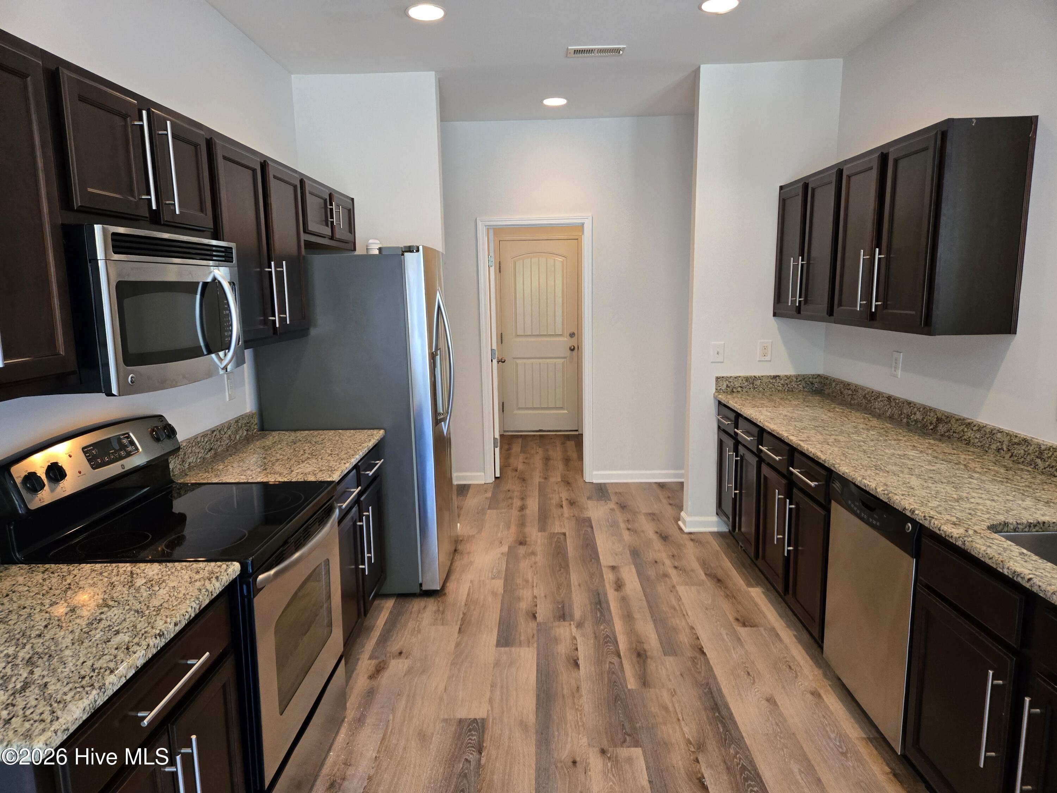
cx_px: 528
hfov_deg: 73.9
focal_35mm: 23
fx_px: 702
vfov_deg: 58.9
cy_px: 396
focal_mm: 5.4
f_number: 1.8
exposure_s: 1/120
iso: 400
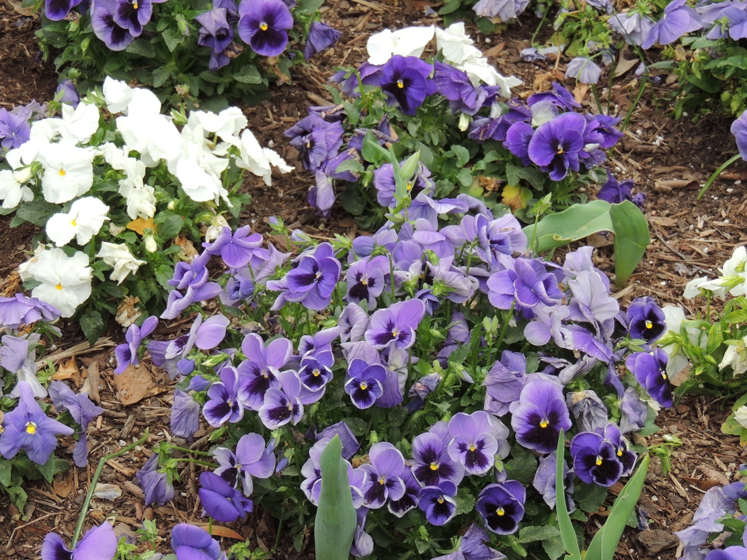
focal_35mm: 121
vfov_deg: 12.2
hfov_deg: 16.3
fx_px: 2611
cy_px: 314
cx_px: 331
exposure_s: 1/400
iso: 220
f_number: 4.2
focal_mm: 18.7
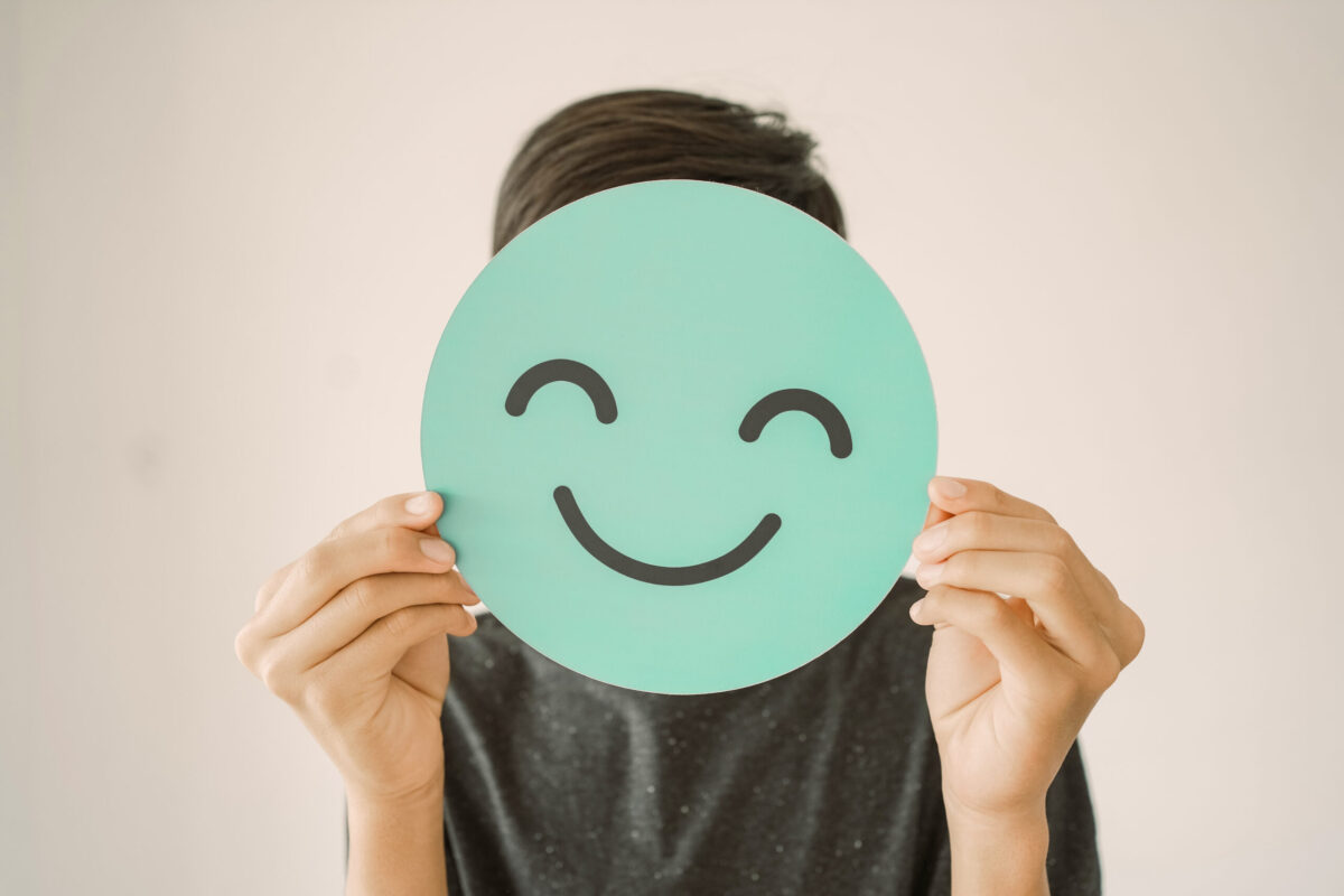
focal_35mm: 35
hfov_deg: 54.4
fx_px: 1307
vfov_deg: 37.9
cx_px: 672
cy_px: 448
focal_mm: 35
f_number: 3.2
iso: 400
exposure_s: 1/125
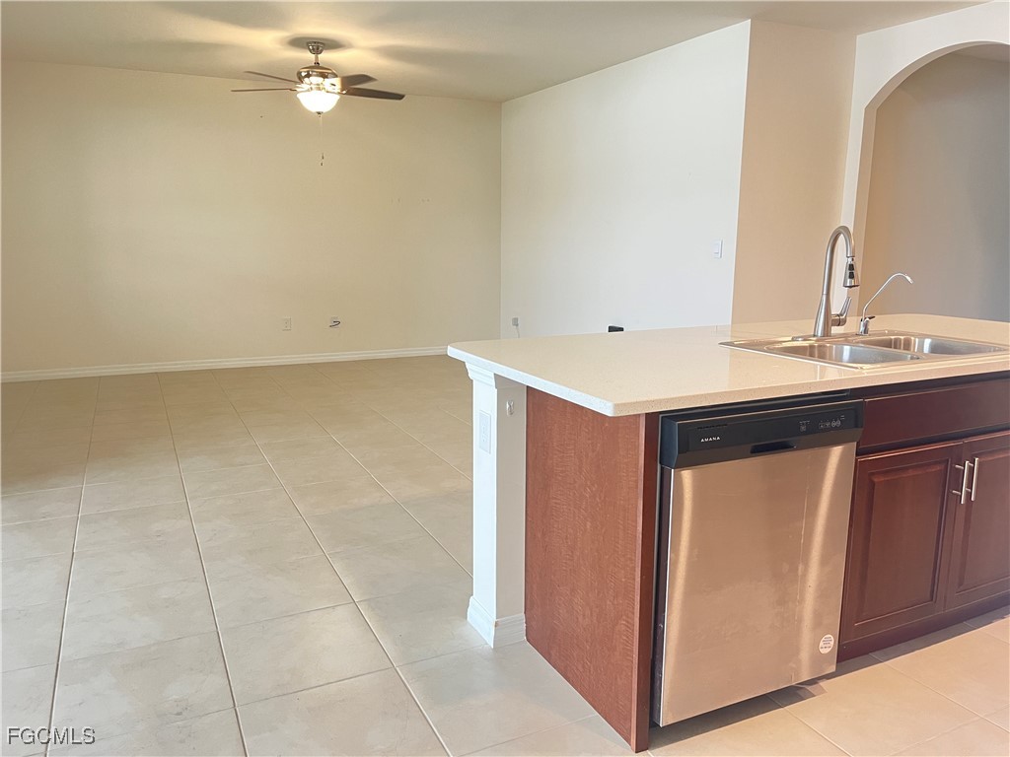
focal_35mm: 26
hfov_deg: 67.3
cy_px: 378
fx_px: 759
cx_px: 505
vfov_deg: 53.1
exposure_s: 1/60
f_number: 1.6
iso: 320
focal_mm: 5.1
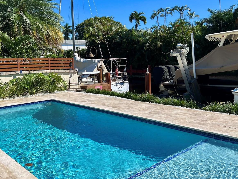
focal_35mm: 36
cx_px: 131
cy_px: 62
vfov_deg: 39.3
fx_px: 248
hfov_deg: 51.3
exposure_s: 1/4444
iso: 50
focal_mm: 5.7
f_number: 1.5
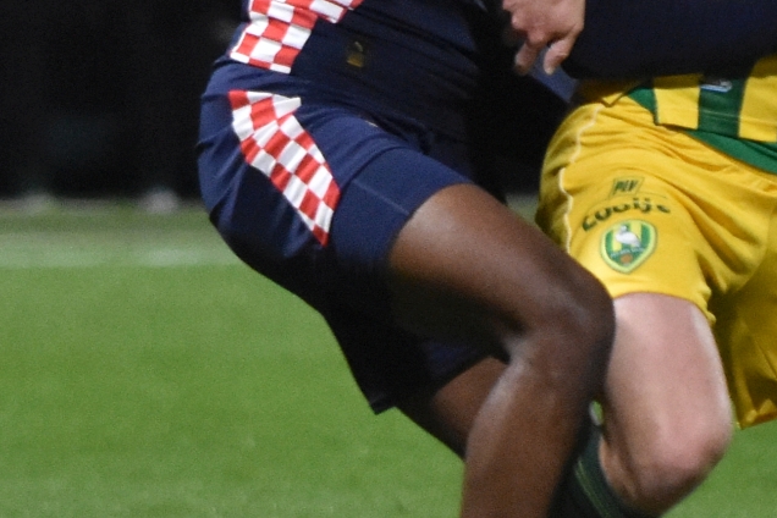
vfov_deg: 1.6
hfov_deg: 2.4
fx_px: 18560
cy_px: 120
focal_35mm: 860
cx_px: 936
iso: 2500
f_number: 2.8
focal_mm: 190
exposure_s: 1/640
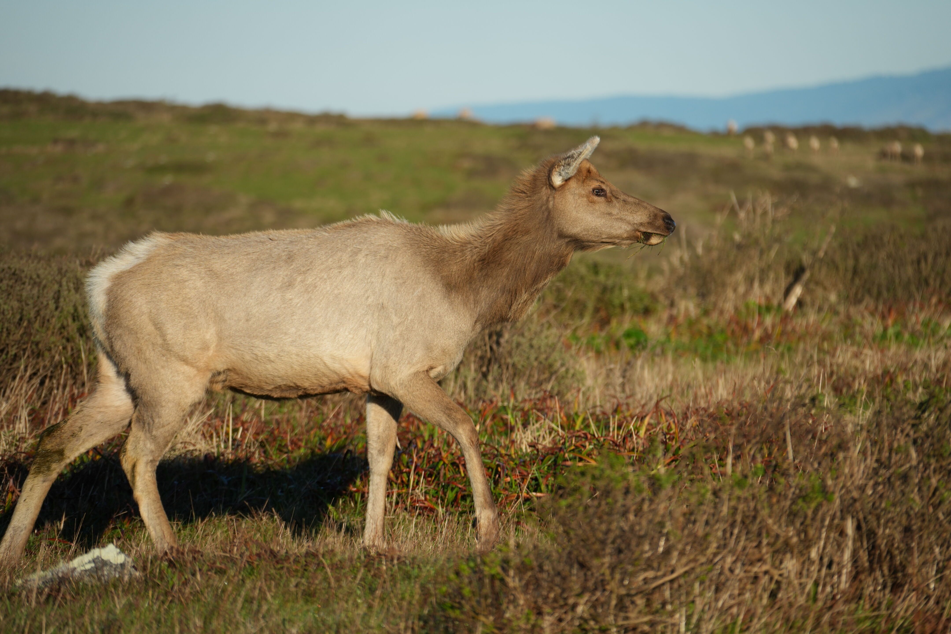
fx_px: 7924
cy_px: 317
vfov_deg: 4.6
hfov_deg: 6.9
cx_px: 476
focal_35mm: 300
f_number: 7.1
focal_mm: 300
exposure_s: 1/1000
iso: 320
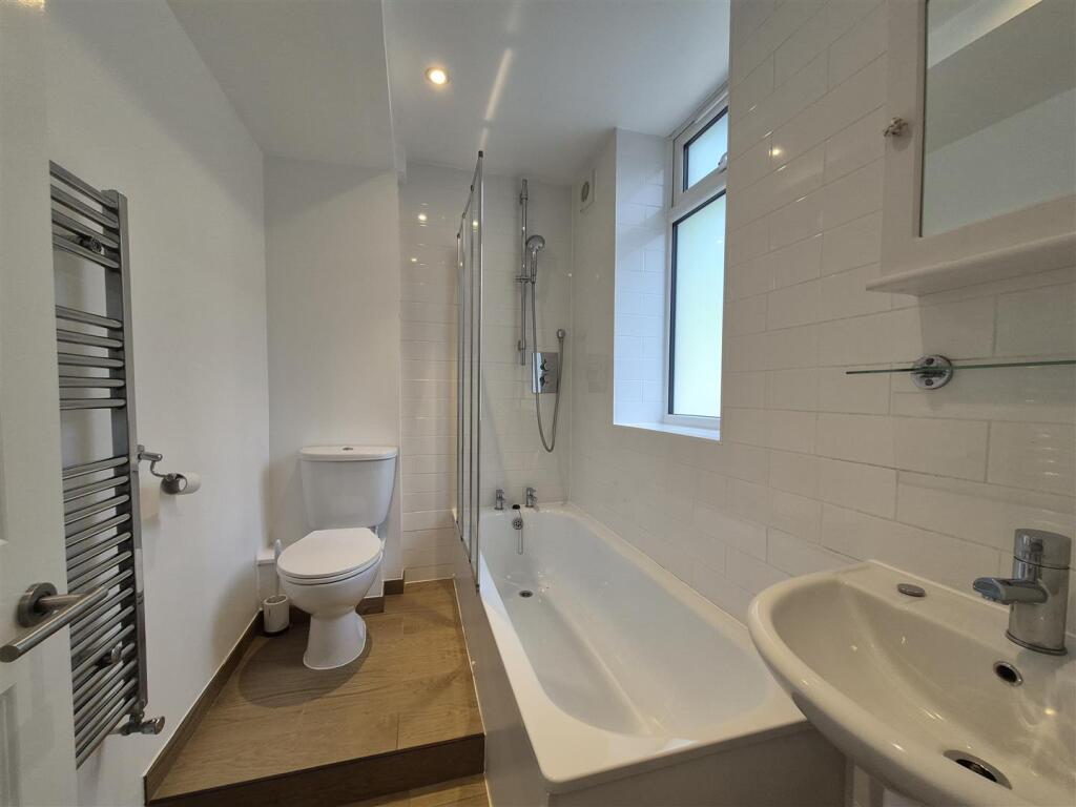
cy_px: 404
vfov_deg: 89.9
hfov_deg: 106.2
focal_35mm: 13
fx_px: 404
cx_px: 538
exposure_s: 1/50
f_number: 2.2
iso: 200
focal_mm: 1.74
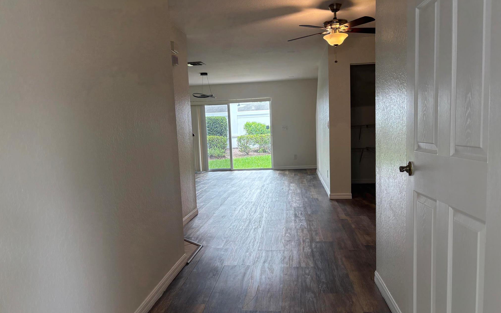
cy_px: 173
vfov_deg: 44.5
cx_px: 254
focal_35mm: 28
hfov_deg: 66.5
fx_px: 382
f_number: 1.6
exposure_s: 1/120
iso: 80
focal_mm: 5.96
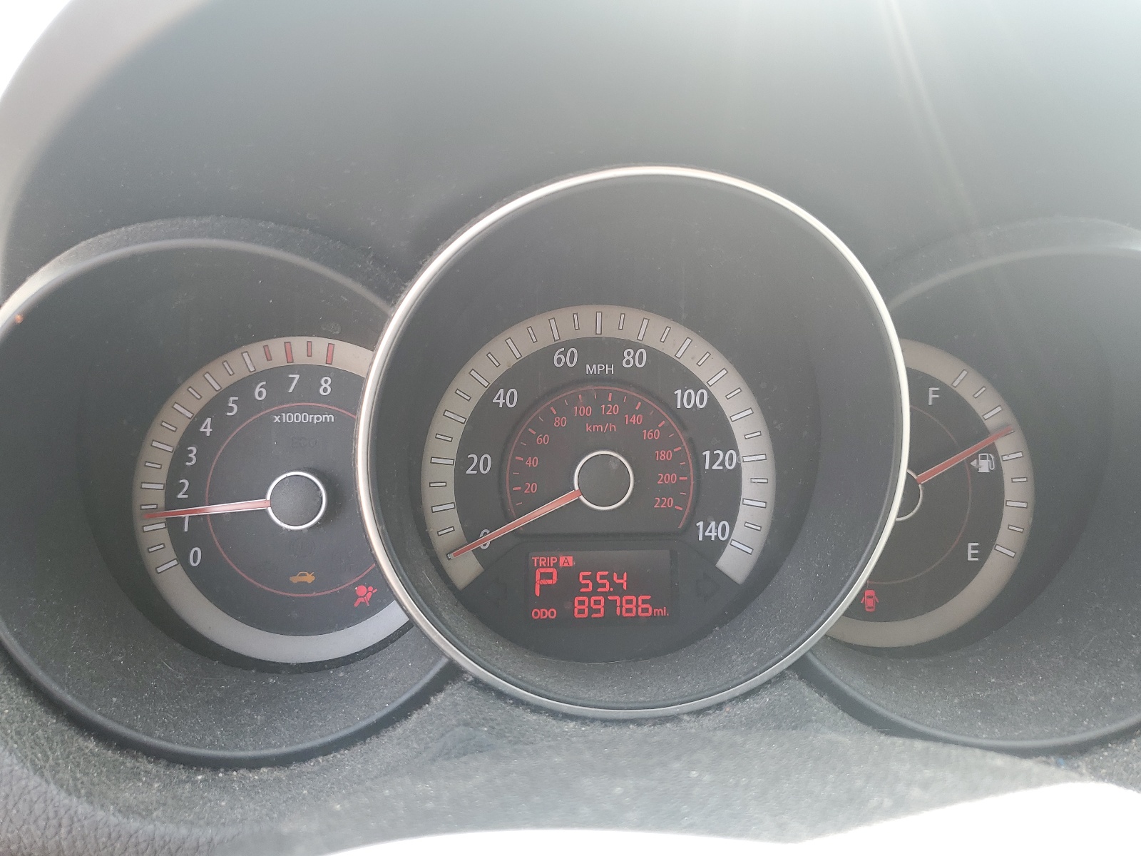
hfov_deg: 67.3
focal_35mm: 26
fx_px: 857
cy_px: 428
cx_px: 570
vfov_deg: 53.1
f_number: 1.5
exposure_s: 1/154
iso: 50
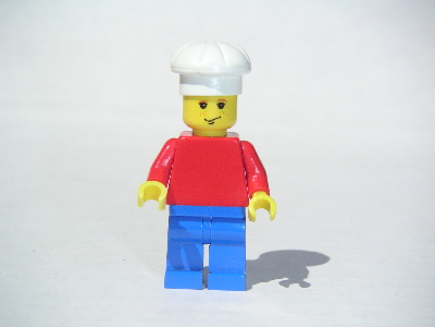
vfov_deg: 20.2
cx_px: 218
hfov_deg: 26.7
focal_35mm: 73
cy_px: 164
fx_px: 917
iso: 125
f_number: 8
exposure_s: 1/1000
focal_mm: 11.3
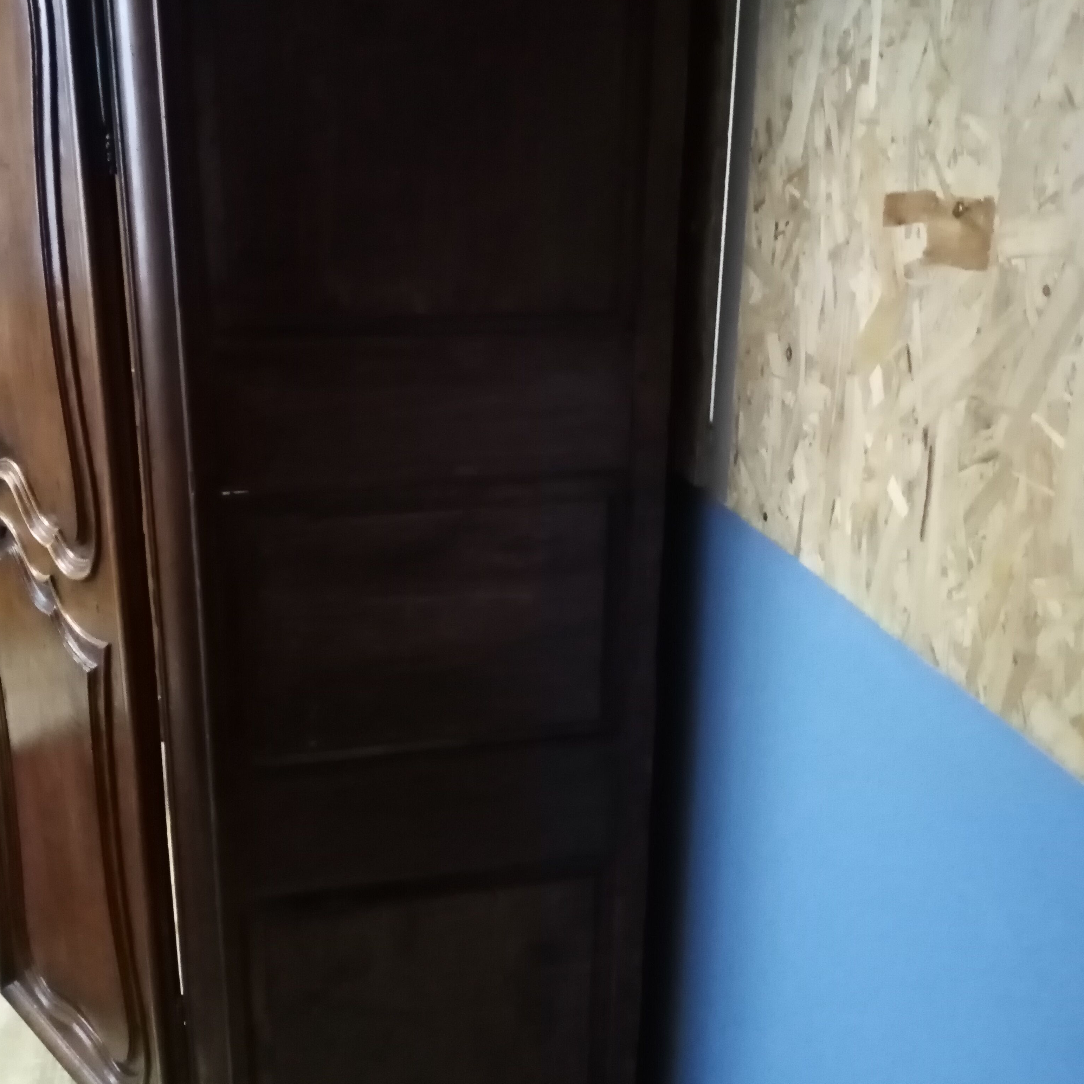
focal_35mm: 31
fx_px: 1098
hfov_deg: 52.5
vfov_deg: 52.3
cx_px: 538
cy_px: 457
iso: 1422
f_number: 1.8
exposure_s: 1/20
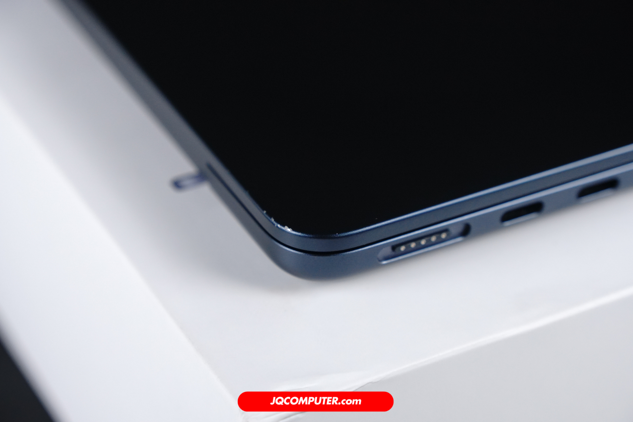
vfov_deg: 13.0
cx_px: 316
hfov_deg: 19.5
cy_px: 211
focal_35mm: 105
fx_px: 1846
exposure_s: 1/80
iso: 800
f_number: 5
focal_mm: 70
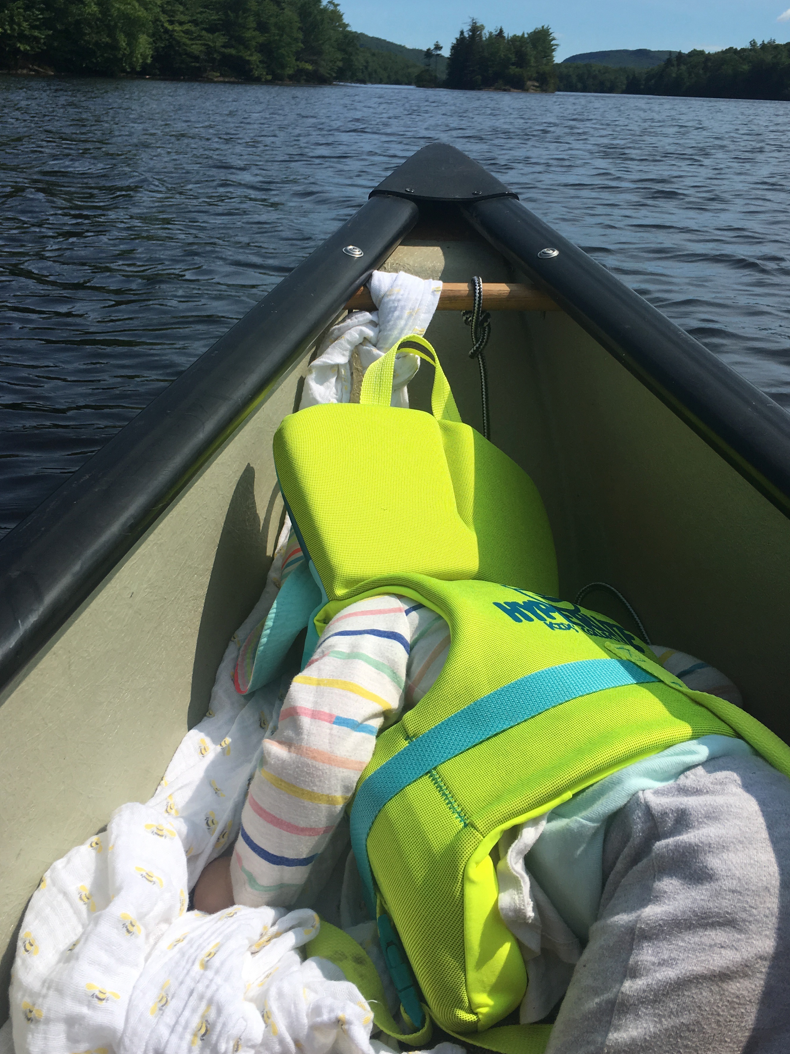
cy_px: 511
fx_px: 1004
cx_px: 421
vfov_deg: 55.3
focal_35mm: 33
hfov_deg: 42.9
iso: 25
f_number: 2.2
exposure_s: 1/2481
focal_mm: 4.15
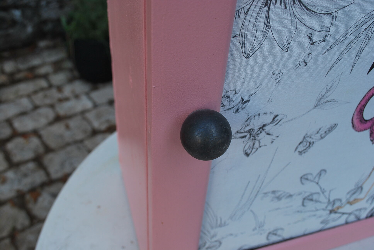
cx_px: 187
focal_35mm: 33
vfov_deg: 40.1
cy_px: 125
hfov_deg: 57.2
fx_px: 343
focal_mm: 22
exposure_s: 1/125
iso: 200
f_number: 5.6
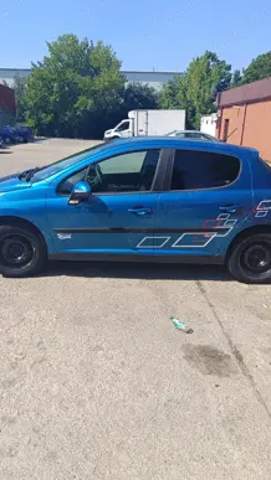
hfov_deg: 42.9
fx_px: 345
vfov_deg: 69.8
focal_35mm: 27
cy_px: 233
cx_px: 121
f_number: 1.88
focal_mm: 5.59
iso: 50
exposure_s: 1/765
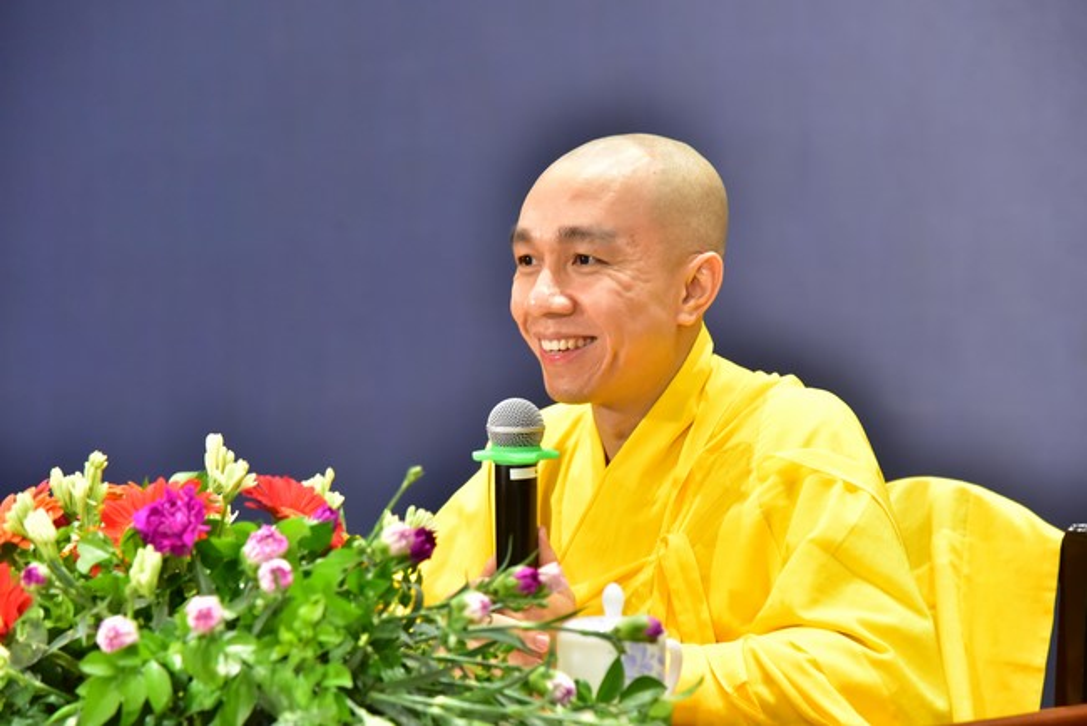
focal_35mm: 120
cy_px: 363
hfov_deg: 17.1
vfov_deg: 11.4
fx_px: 3625
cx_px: 544
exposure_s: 1/100
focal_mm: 120
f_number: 5
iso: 3200
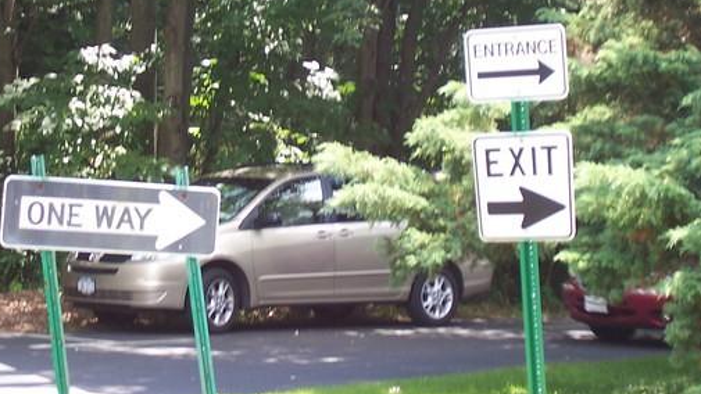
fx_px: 2286
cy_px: 140
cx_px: 333
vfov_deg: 9.8
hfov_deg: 17.4
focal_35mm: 123
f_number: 4.1
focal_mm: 13.5
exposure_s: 1/90
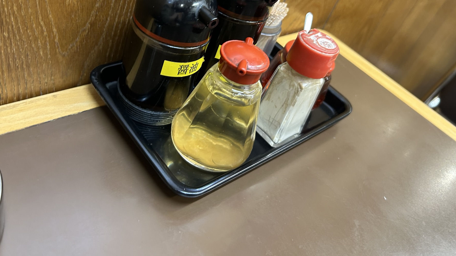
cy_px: 71
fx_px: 387
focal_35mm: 32
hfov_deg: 60.9
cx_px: 210
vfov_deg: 36.0
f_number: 1.5
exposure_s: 1/50
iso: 160
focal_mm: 5.7
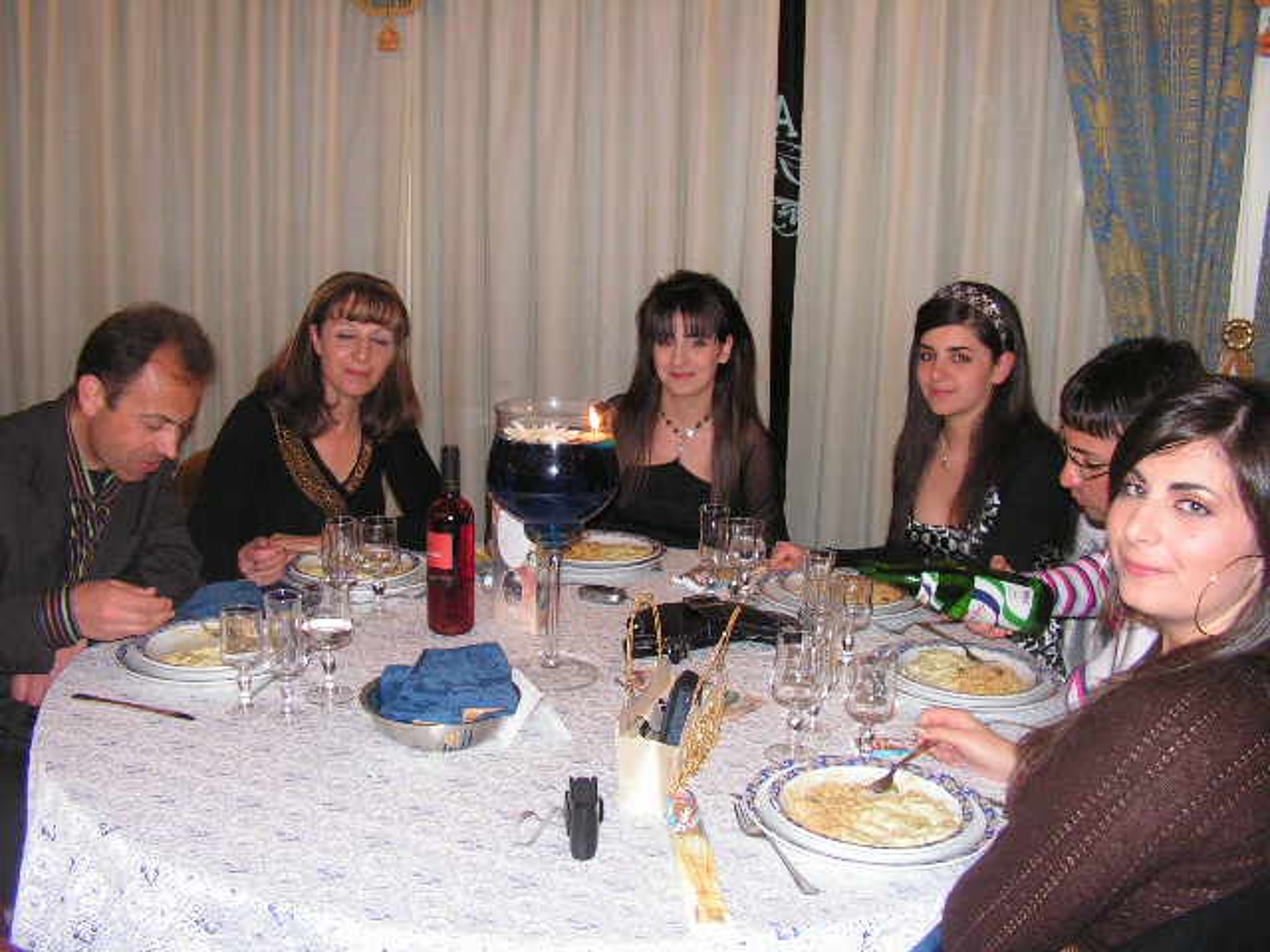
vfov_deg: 39.7
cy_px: 476
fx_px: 1321
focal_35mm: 36
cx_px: 635
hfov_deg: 51.4
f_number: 3.2
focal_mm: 6
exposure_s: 1/40
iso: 200
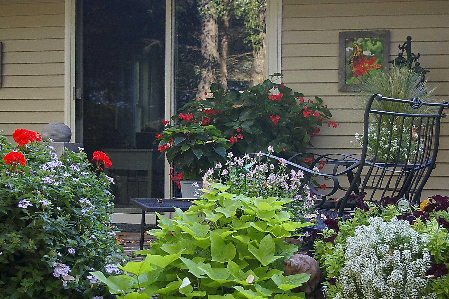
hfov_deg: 29.8
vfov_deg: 20.0
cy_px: 179
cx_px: 217
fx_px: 844
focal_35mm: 68
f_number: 4
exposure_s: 1/60
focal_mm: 31
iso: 200
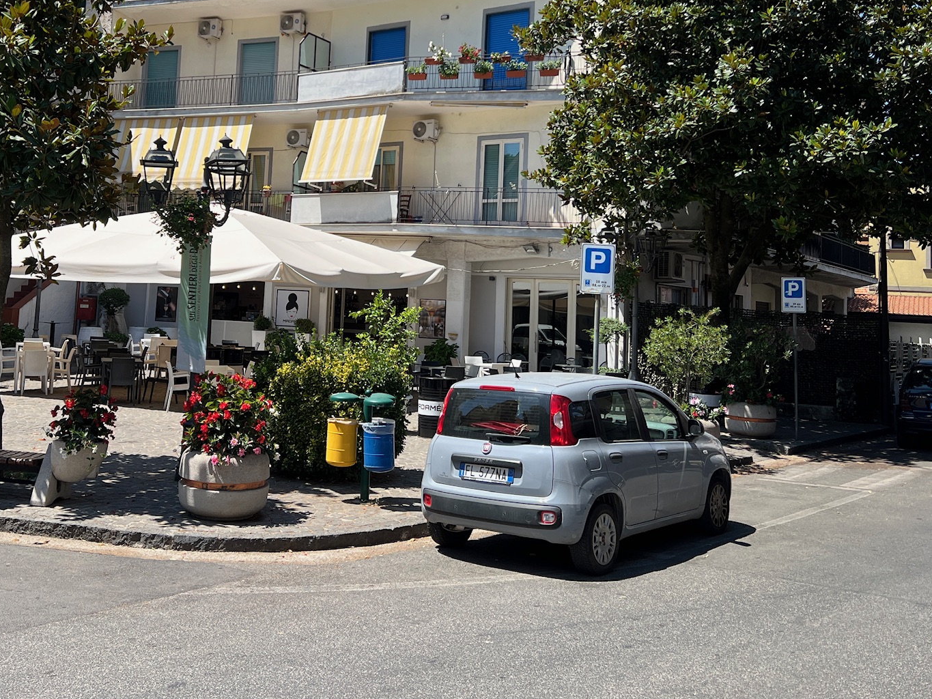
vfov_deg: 36.2
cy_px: 197
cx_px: 345
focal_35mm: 39
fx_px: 1050
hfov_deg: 47.4
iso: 50
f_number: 1.5
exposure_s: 1/2353
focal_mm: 5.7
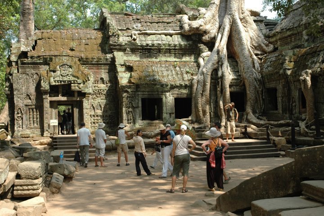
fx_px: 391
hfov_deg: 45.0
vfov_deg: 30.8
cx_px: 162
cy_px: 108
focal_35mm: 44
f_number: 8
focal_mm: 29
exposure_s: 1/250
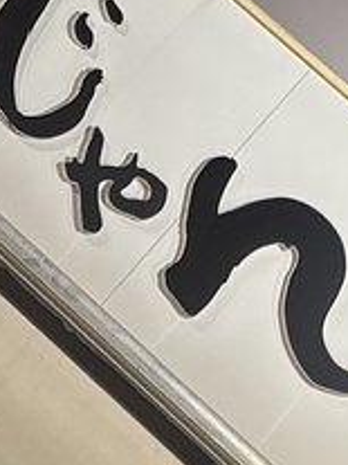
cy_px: -180
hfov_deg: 7.5
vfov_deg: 10.0
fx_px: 2590
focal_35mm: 193
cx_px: -195
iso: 100
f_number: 1.6
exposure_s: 1/60
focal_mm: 5.96
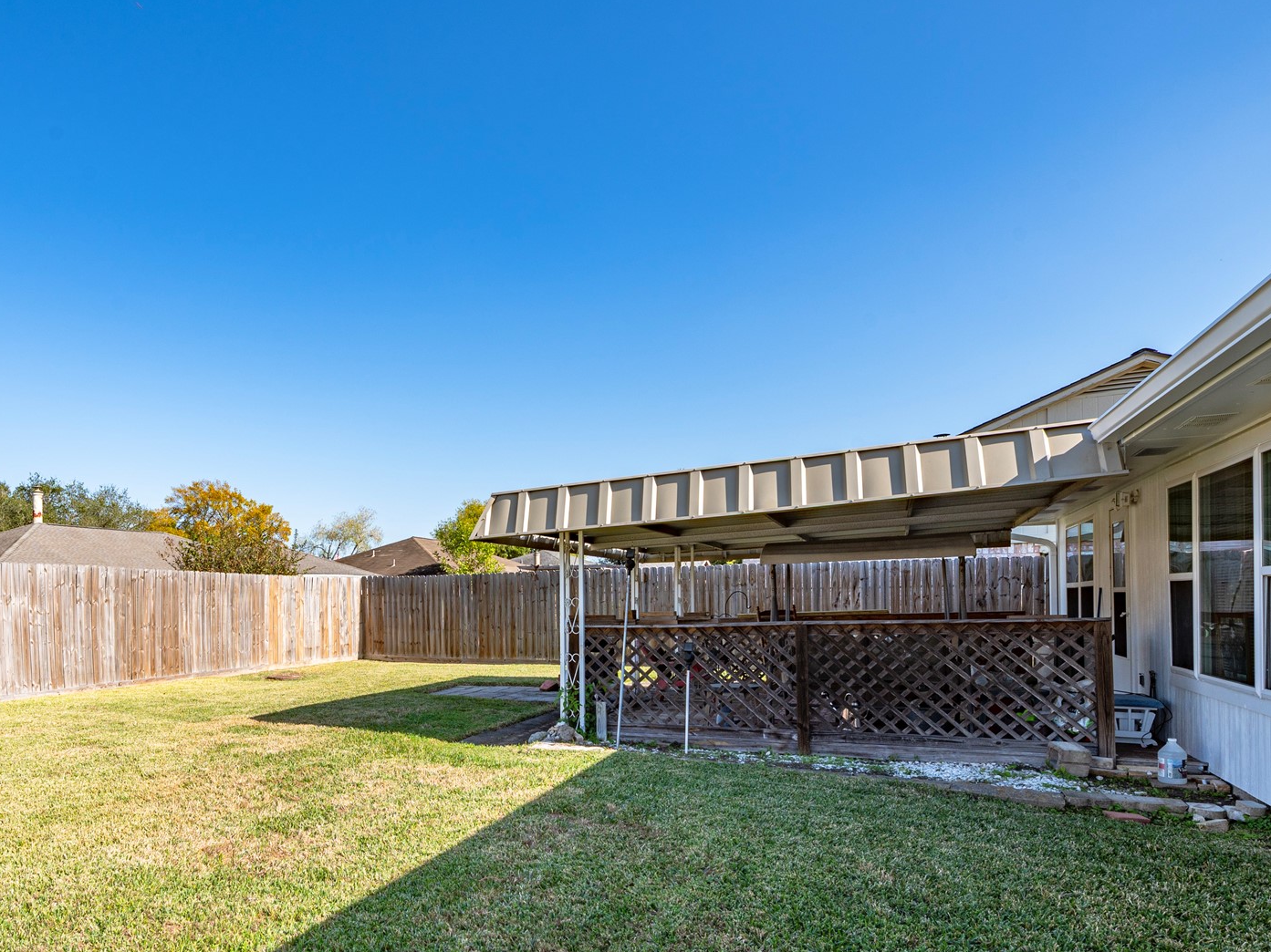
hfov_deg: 68.4
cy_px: 610
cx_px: 370
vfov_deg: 55.9
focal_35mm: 24
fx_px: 881
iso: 100
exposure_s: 1/200
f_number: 10
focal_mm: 16
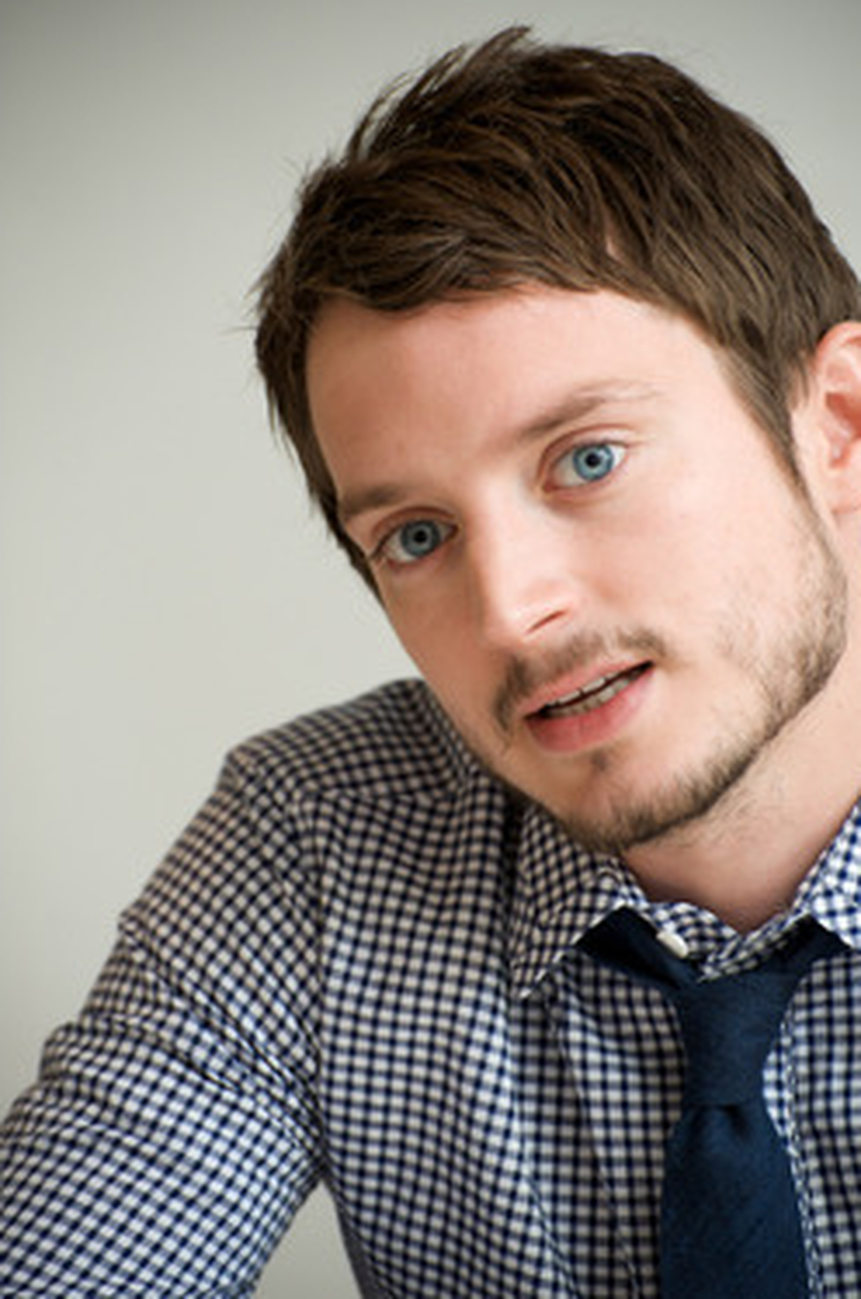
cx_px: 450
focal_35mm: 155
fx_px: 5581
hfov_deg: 8.8
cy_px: 625
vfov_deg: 13.3
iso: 500
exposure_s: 1/60
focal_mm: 145
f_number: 5
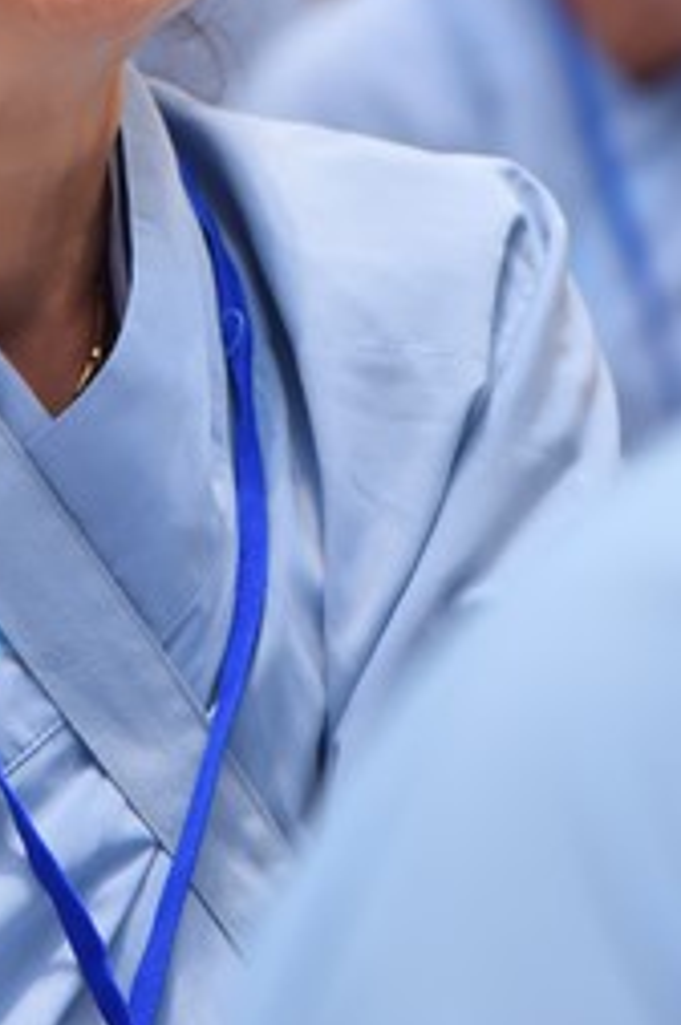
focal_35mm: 270
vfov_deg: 7.6
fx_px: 7682
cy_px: 122
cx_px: -30
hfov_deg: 5.1
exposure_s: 1/160
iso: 1250
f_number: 4.5
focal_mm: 105
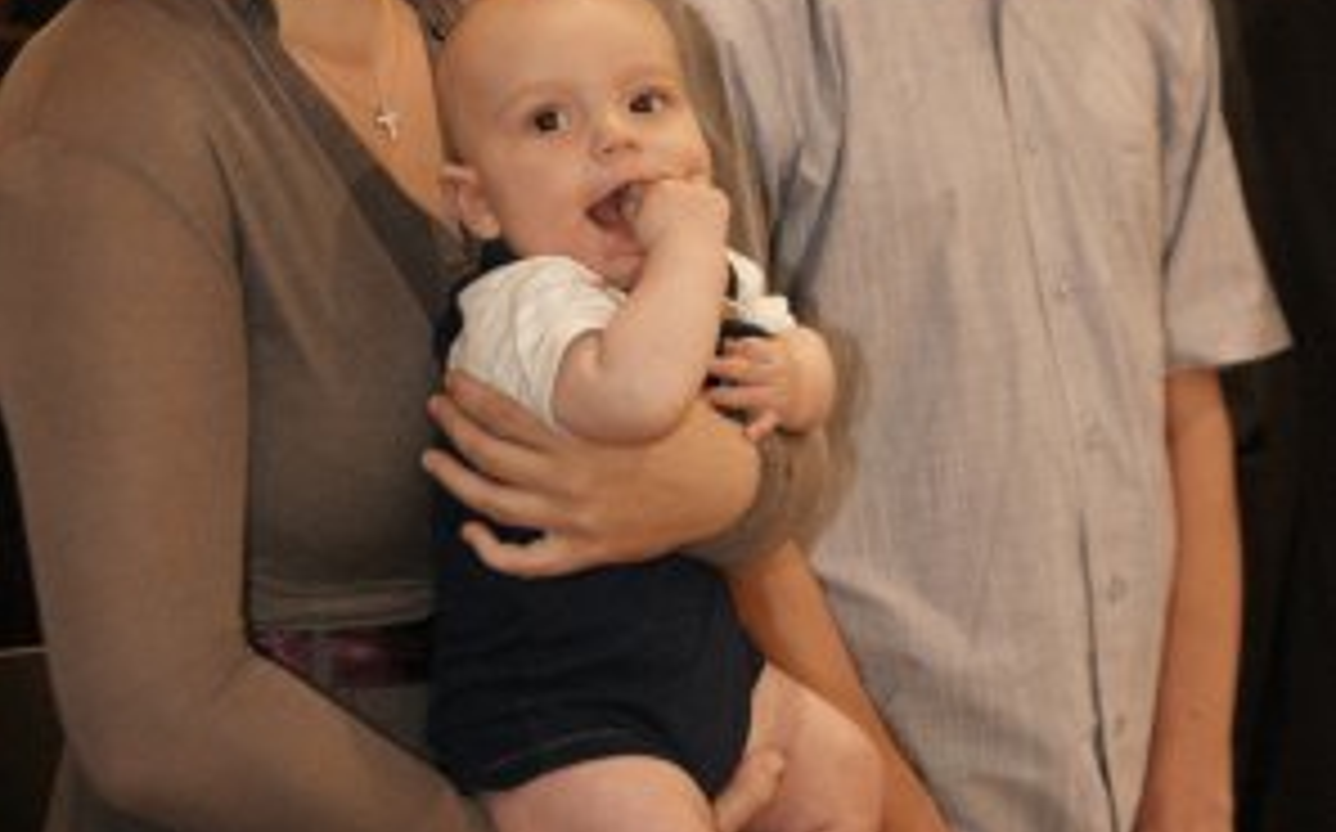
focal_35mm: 116
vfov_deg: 11.3
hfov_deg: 18.0
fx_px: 4220
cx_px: 670
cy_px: 297
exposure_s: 1/80
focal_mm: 50
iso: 3200
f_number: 3.5
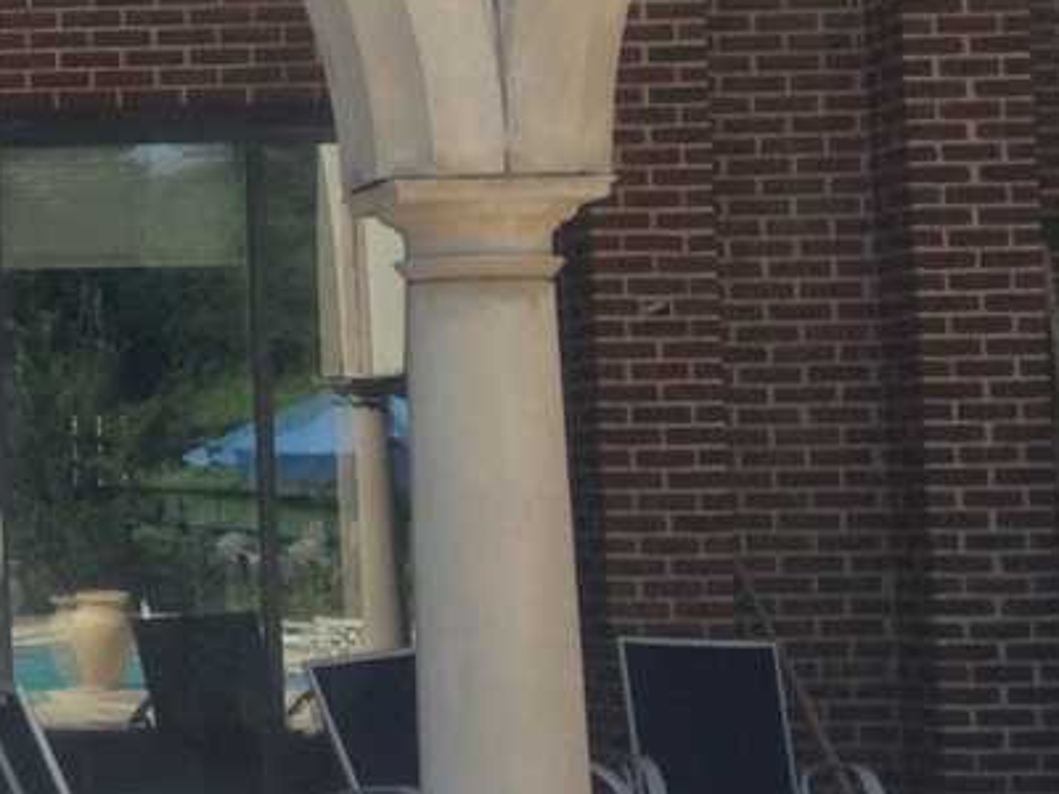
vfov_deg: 13.4
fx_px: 3365
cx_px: -637
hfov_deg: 16.0
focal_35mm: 110
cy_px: 109
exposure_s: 1/493
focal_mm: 4.13
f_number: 2.4
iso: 50
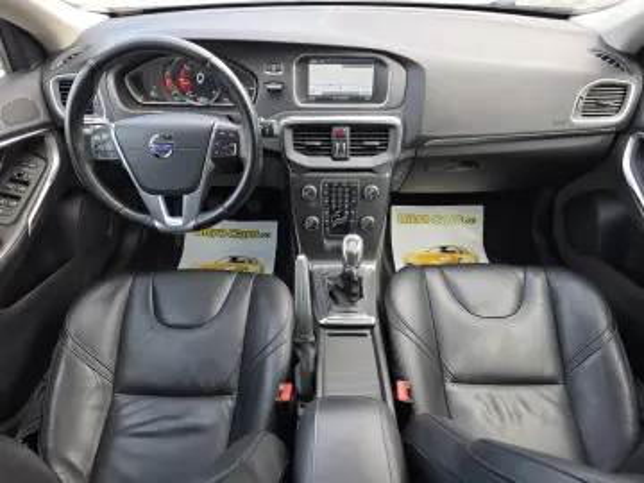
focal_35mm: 23
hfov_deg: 73.9
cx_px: 322
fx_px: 428
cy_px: 242
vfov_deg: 58.9
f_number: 1.7
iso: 20
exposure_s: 1/50
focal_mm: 6.25
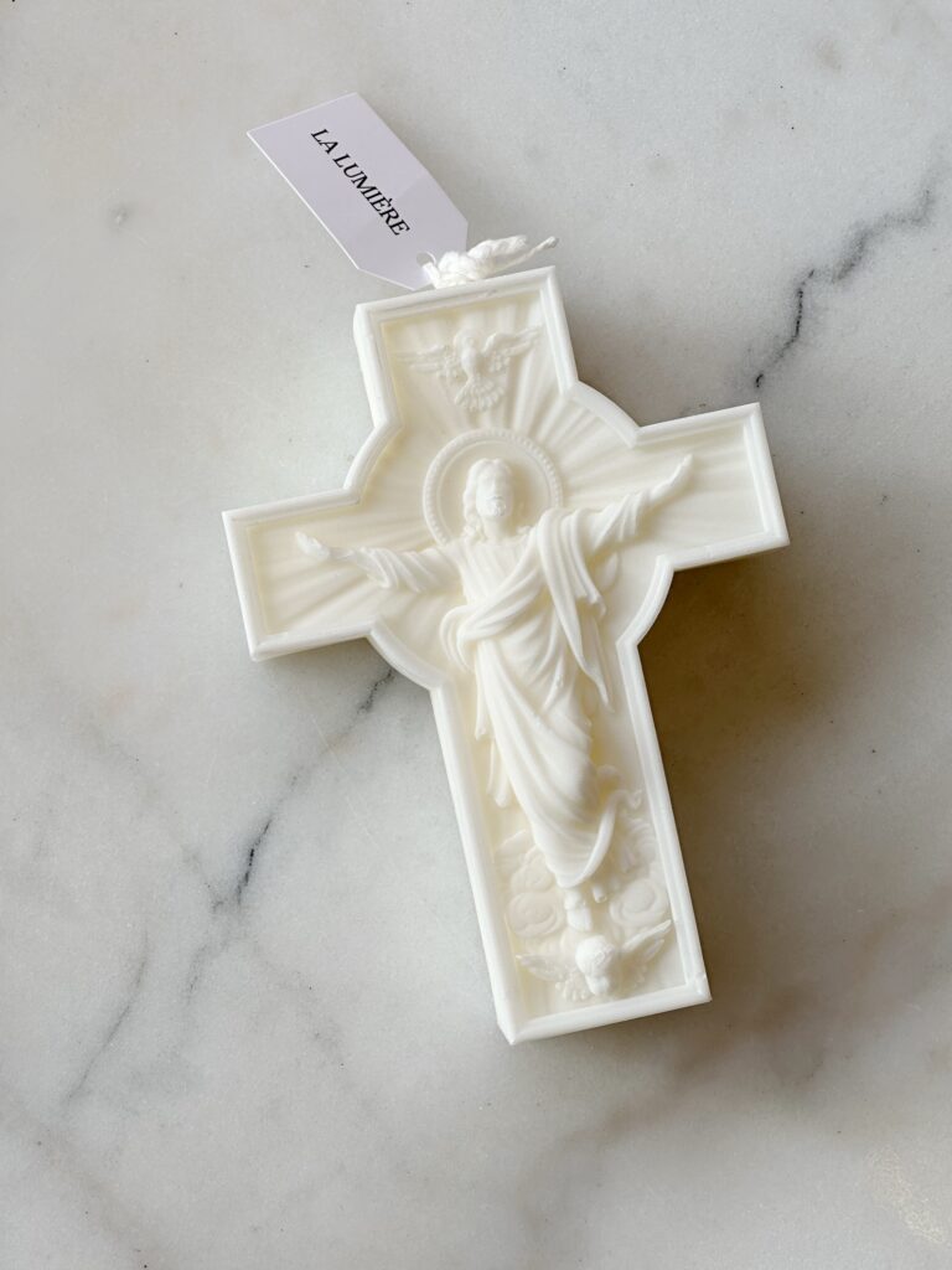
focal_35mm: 77
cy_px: 635
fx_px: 2824
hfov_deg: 19.1
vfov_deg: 25.3
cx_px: 476
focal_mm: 9
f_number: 2.8
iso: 32
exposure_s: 1/189
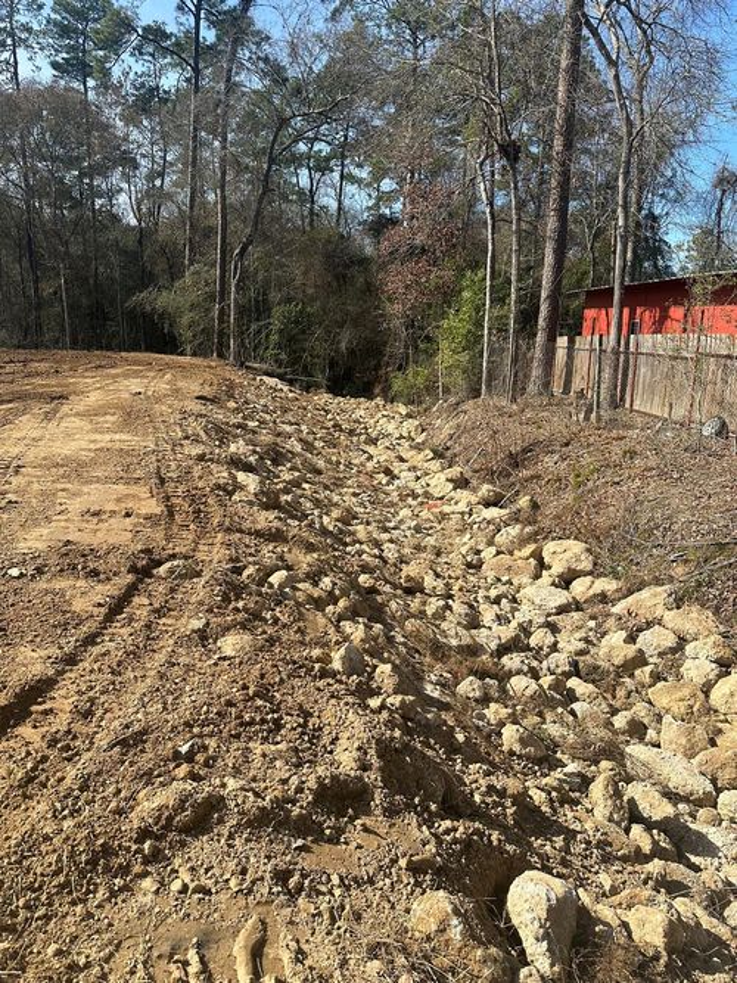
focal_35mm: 24
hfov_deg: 56.8
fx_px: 682
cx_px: 368
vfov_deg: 71.6
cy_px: 492
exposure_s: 1/3247
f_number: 1.78
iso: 80
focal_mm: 6.86
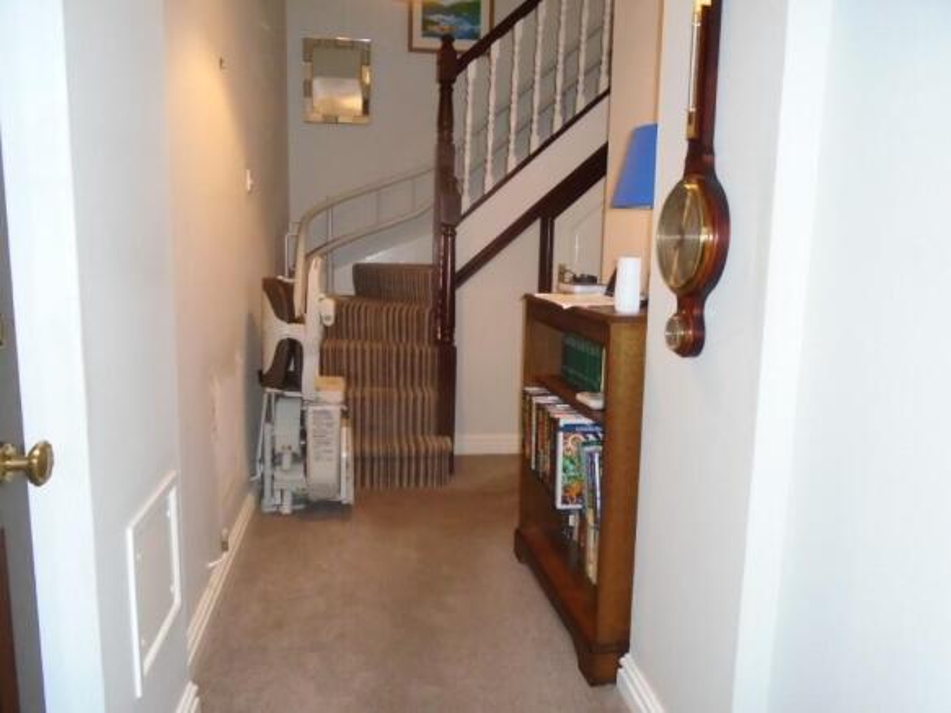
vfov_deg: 53.0
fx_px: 714
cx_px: 476
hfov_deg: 67.3
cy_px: 356
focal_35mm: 26
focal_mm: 4.6
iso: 400
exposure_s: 1/30
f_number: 3.2
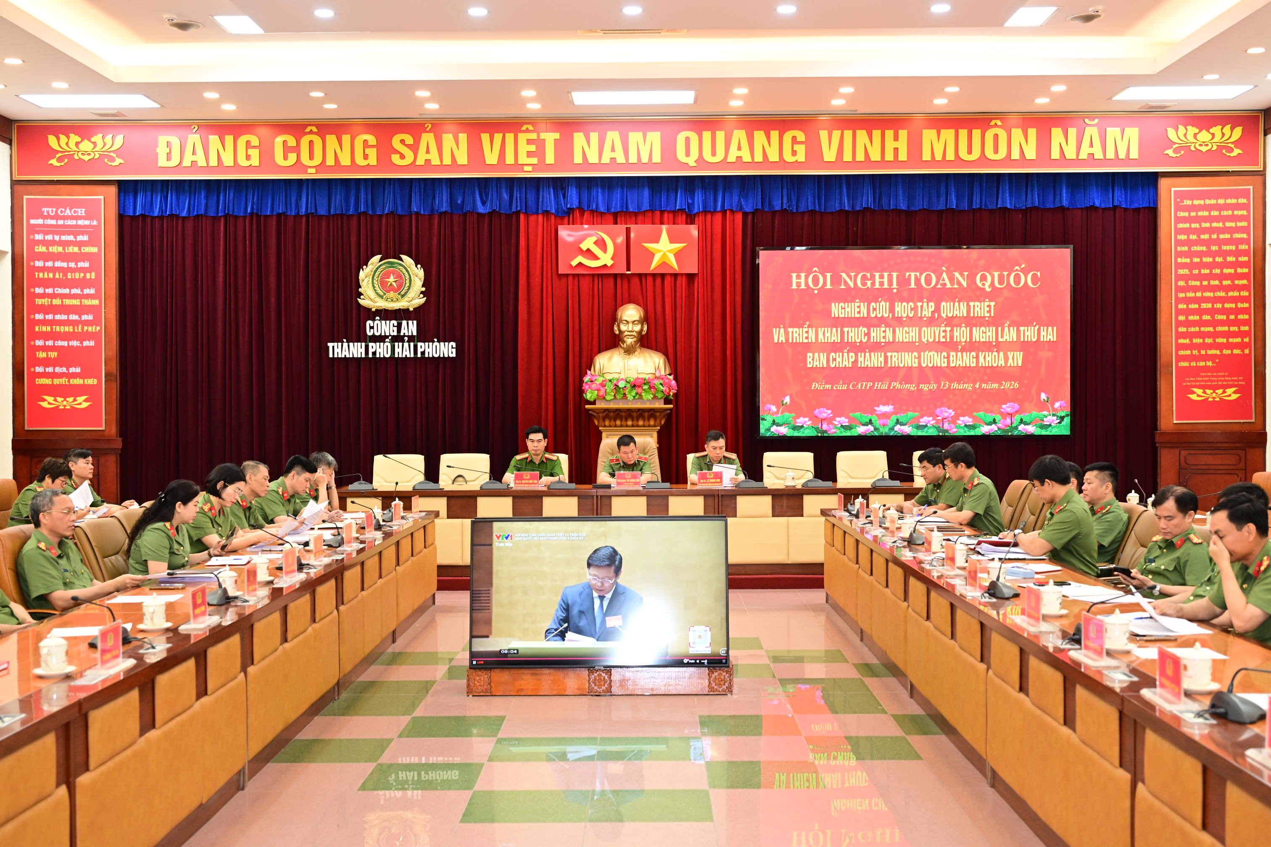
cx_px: 636
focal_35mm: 41
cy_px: 424
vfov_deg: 32.6
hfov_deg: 47.4
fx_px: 1447
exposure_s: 1/160
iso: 2000
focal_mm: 41
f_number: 4
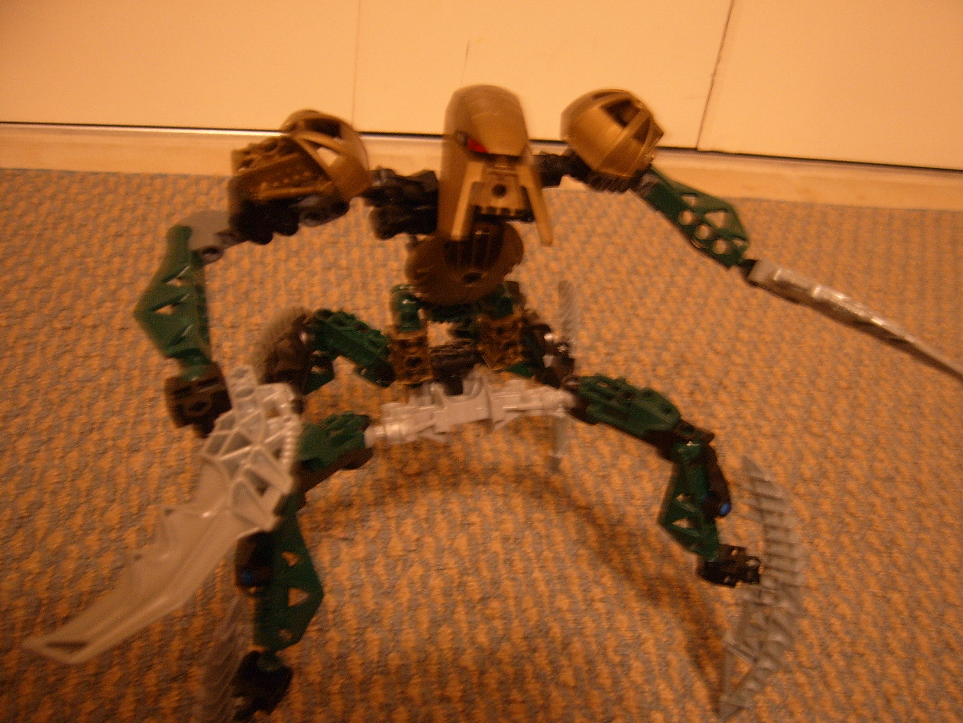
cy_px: 364
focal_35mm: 36
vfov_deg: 39.7
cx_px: 486
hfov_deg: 51.4
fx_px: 1002
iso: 100
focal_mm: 5.8
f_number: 2.8
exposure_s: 1/3
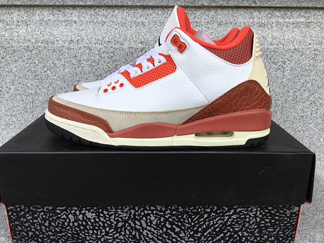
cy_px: 125
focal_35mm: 32
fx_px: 299
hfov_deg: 56.8
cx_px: 158
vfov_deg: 44.1
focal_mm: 3.3
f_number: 2.4
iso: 25
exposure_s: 1/399
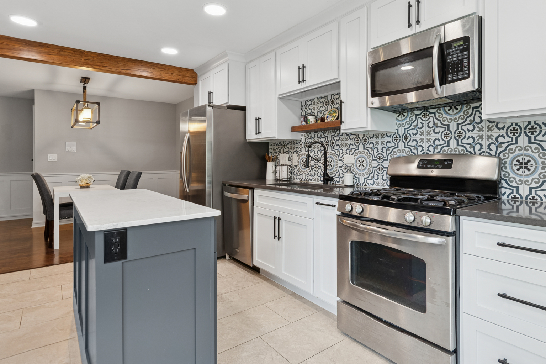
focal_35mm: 19
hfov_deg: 86.9
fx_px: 288
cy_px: 174
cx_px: 285
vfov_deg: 64.5
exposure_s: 1/10
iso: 250
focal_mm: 12
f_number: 8
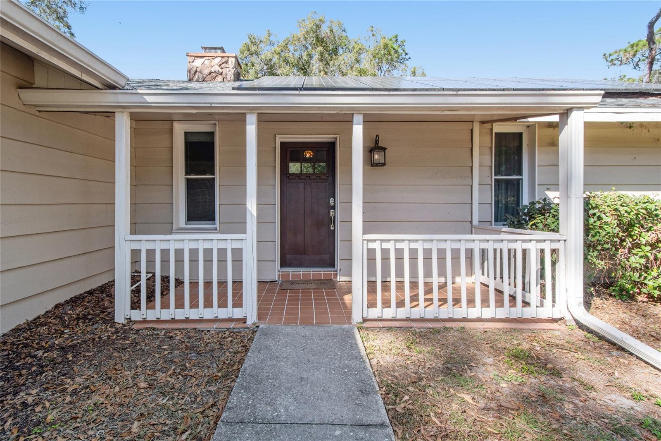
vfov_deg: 77.3
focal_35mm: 15
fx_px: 275
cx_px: 330
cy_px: 220
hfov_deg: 100.4
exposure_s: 1/80
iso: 100
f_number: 7.1
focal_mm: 10
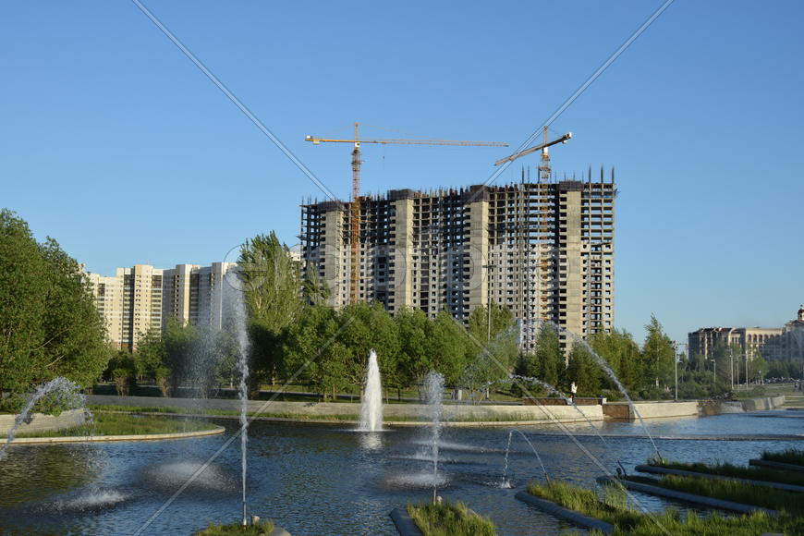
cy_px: 268
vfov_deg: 25.8
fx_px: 1172
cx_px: 402
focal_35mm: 52
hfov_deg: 37.9
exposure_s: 1/160
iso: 100
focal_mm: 35
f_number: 9
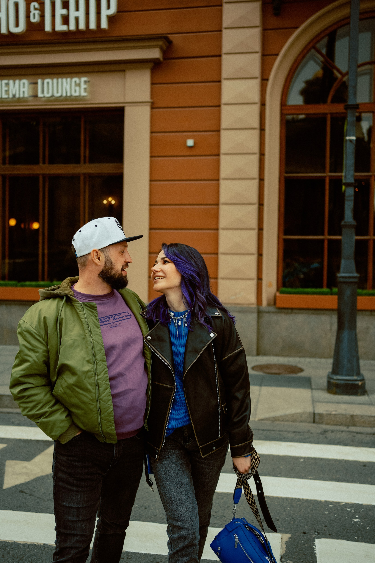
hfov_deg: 36.9
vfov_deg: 53.1
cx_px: 189
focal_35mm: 36
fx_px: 562
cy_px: 284
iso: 160
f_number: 2.5
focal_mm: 35
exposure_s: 1/800
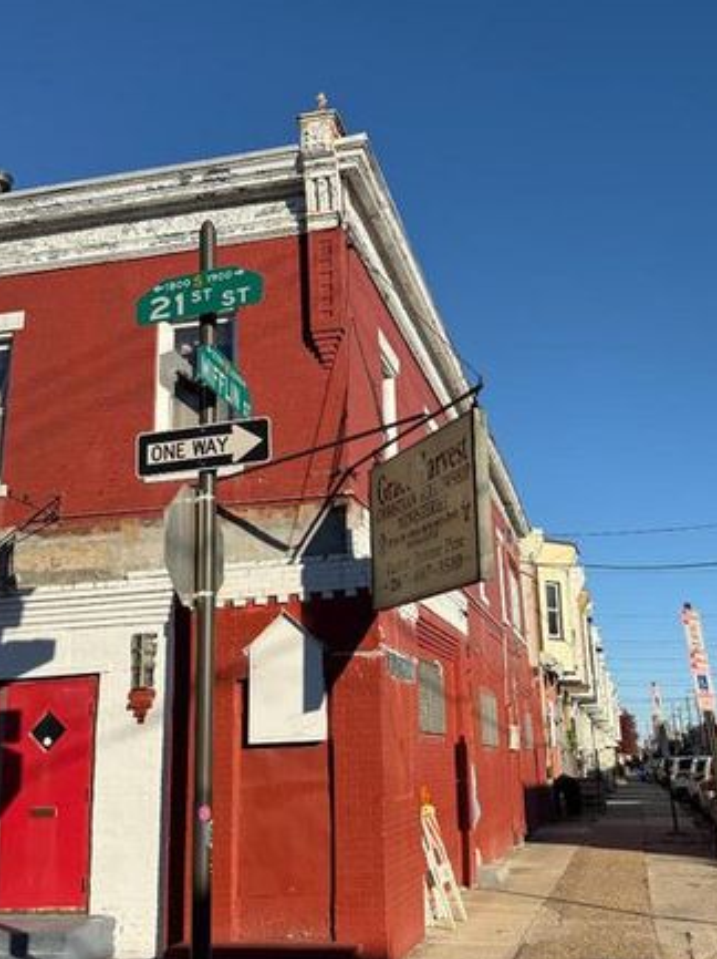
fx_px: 1023
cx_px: 376
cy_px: 477
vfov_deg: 50.2
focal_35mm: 37
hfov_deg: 38.6
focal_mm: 6.76
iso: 80
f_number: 1.78
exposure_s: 1/4975
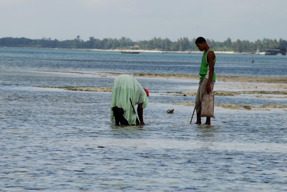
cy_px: 96
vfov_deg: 4.6
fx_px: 2394
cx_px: 144
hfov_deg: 6.9
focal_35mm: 300
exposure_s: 1/125
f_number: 11
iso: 100
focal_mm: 200
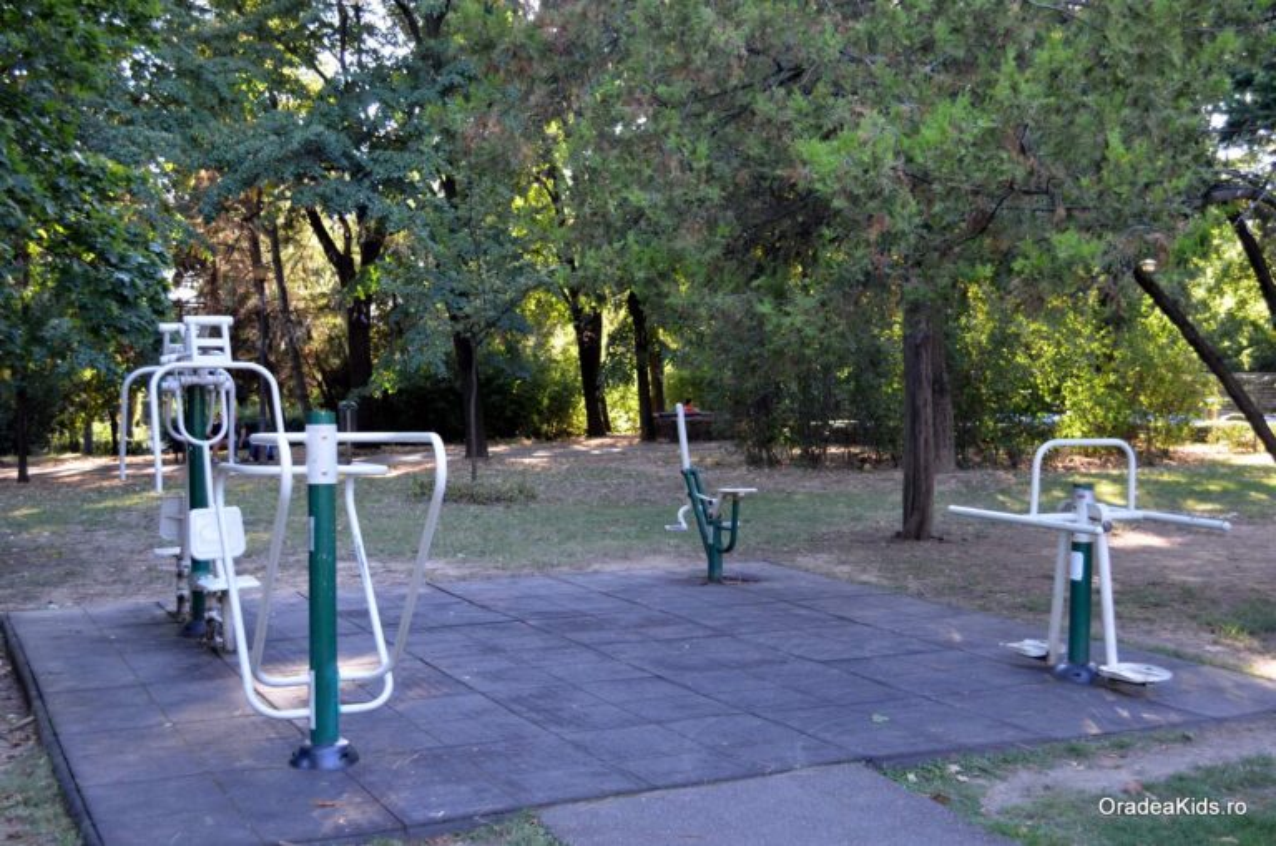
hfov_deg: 49.6
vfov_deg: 34.1
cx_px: 638
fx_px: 1380
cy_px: 423
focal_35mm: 39
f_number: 4.2
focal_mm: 26
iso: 400
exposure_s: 1/80
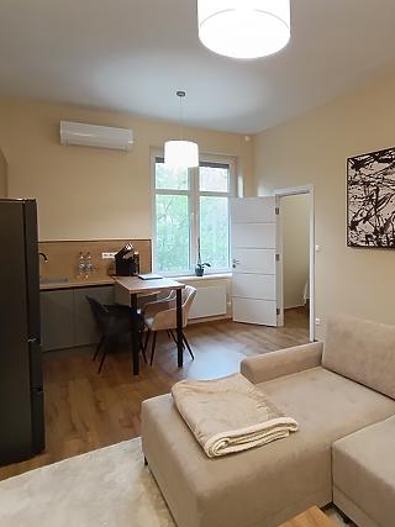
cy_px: 244
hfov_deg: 55.5
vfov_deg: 71.5
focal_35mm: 24
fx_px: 365
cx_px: 267
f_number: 2.2
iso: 250
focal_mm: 1.65
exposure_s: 1/50
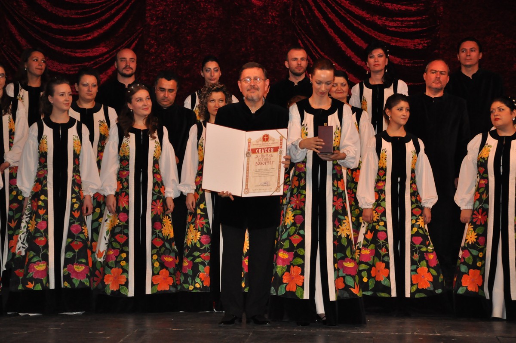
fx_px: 1417
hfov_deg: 20.6
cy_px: 172
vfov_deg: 13.8
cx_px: 258
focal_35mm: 99
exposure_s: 1/200
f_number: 5.3
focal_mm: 66
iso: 1600
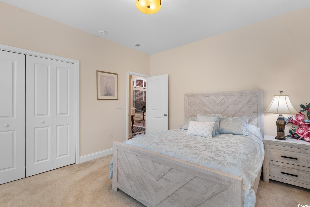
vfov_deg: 73.7
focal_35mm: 16
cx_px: 155
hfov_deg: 96.7
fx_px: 138
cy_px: 104
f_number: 4.8
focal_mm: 11
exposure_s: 1/4
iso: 100
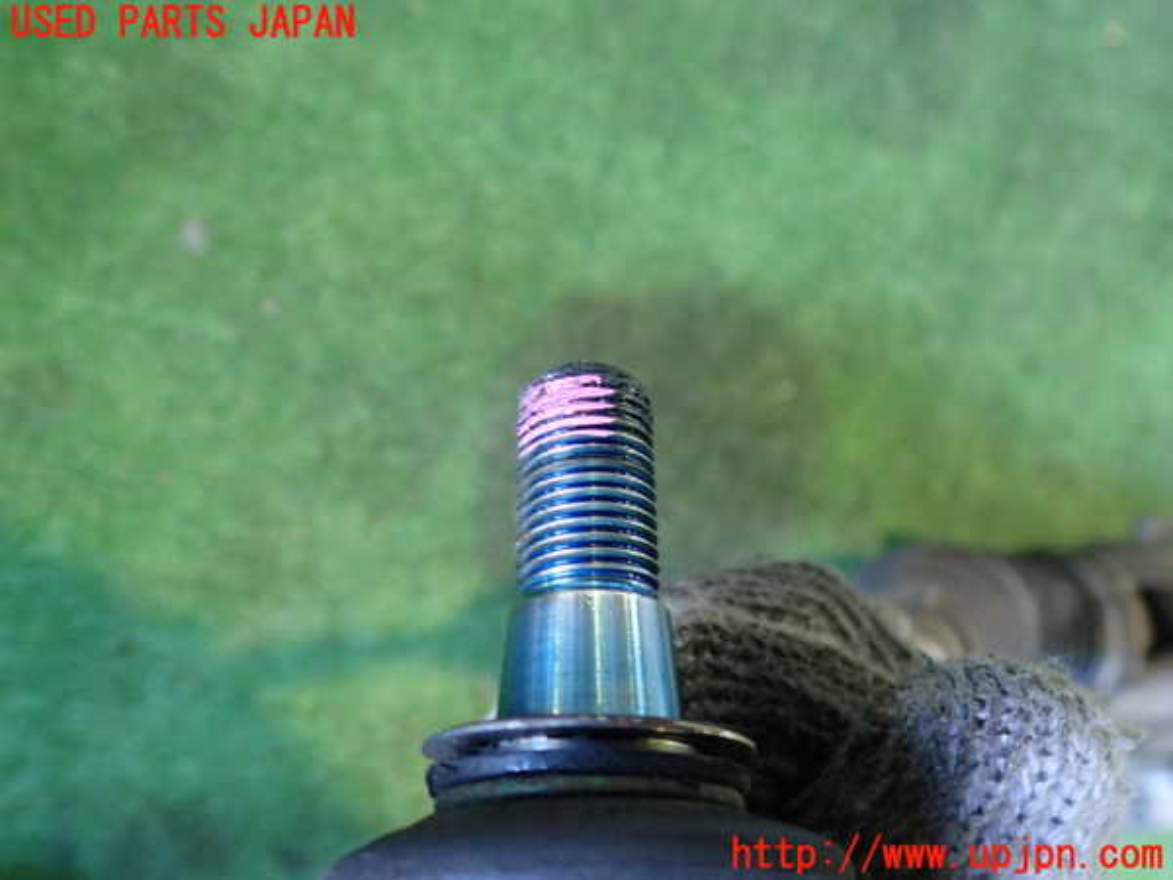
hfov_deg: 60.0
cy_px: 440
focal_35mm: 30
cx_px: 586
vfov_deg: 46.8
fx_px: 1017
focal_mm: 5.4
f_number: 2.3
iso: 500
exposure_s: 1/30
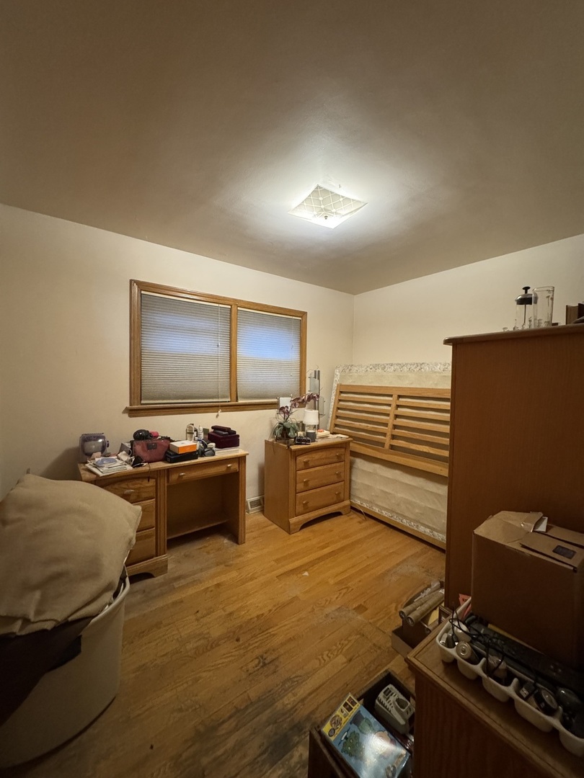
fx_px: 315
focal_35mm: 14
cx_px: 292
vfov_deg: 102.1
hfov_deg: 85.7
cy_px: 389
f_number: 2.2
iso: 800
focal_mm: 2.22
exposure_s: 1/60
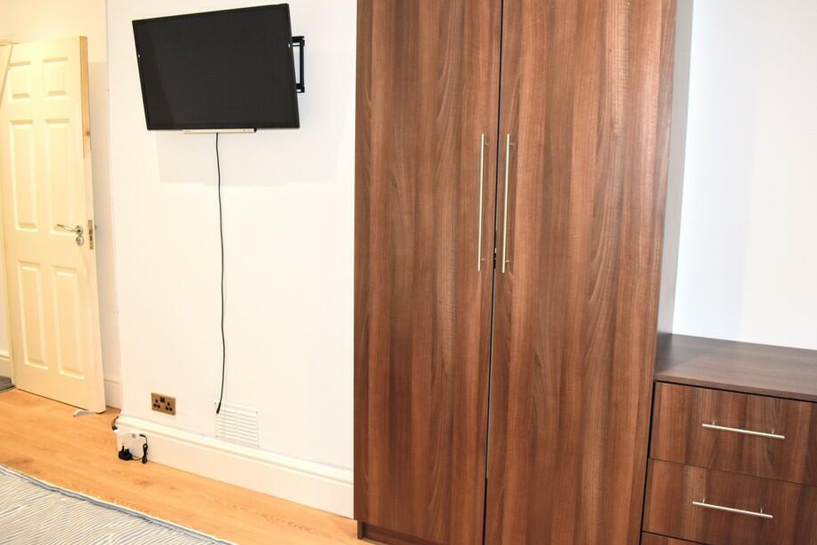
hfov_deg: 61.9
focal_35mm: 30
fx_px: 681
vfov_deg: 43.6
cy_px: 253
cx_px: 433
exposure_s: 1/80
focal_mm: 18
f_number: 4.5
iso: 800
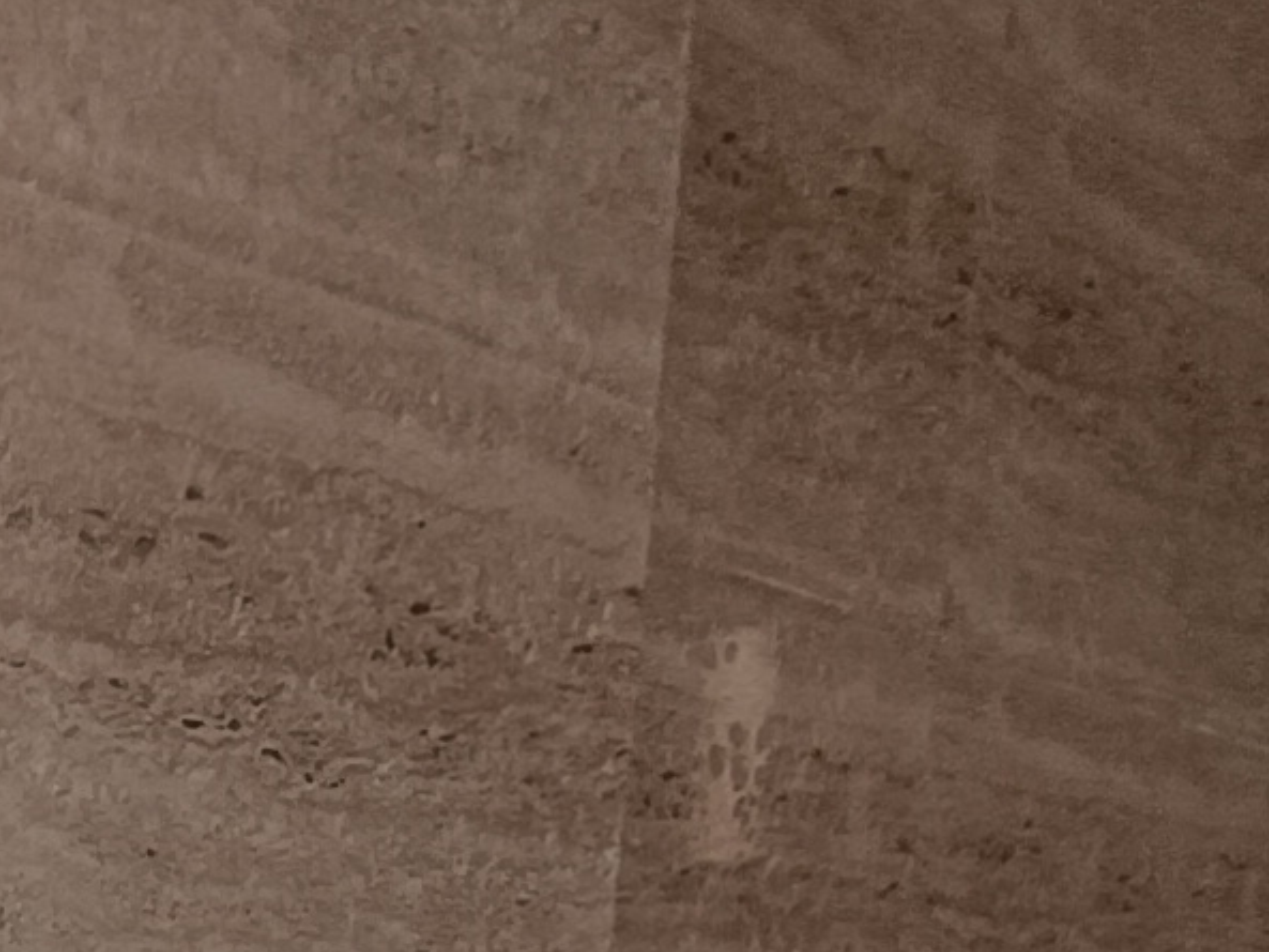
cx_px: -916
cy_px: 1883
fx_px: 3227
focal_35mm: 88
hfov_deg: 18.3
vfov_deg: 14.2
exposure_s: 1/575
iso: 52
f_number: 2.2
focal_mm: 1.66
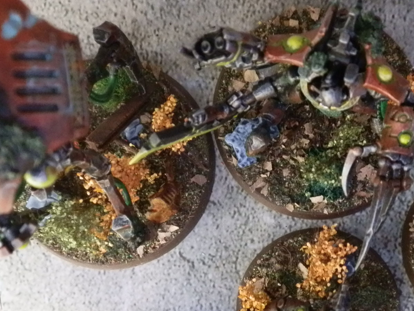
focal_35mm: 50
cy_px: 225
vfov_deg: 28.8
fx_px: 598
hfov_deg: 37.7
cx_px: 279
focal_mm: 5
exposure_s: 1/80
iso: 400
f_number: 3.1
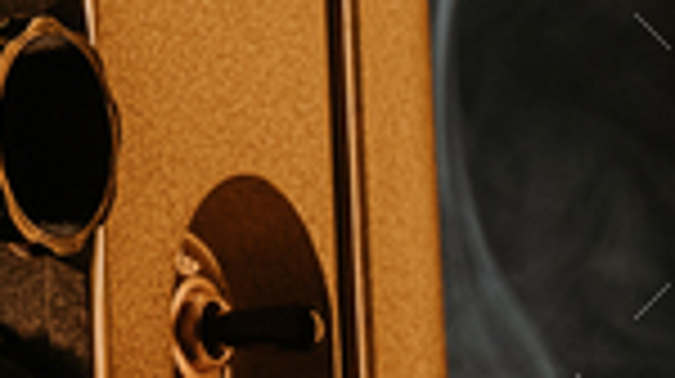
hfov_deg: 9.9
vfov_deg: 5.8
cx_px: -585
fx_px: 3683
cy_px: -297
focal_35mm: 206
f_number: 11
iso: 640
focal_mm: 50
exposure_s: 1/50
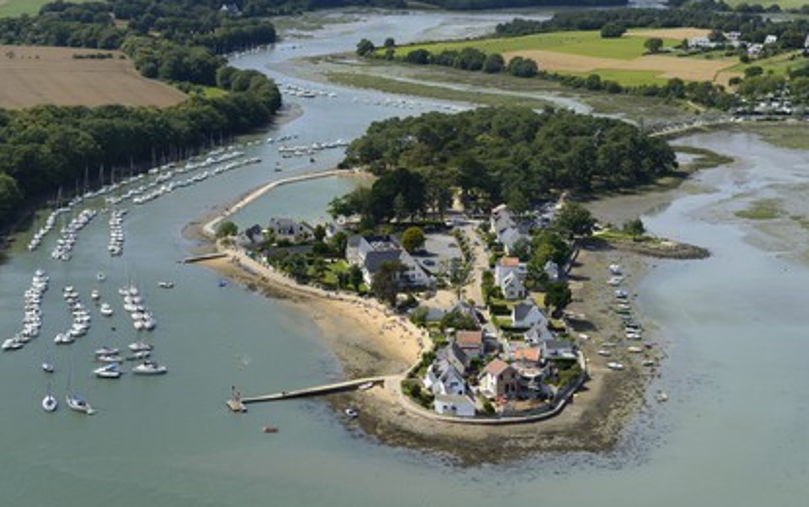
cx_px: 407
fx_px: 1500
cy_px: 269
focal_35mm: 68
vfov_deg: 19.2
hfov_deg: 30.2
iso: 400
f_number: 8
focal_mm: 66
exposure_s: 1/1000
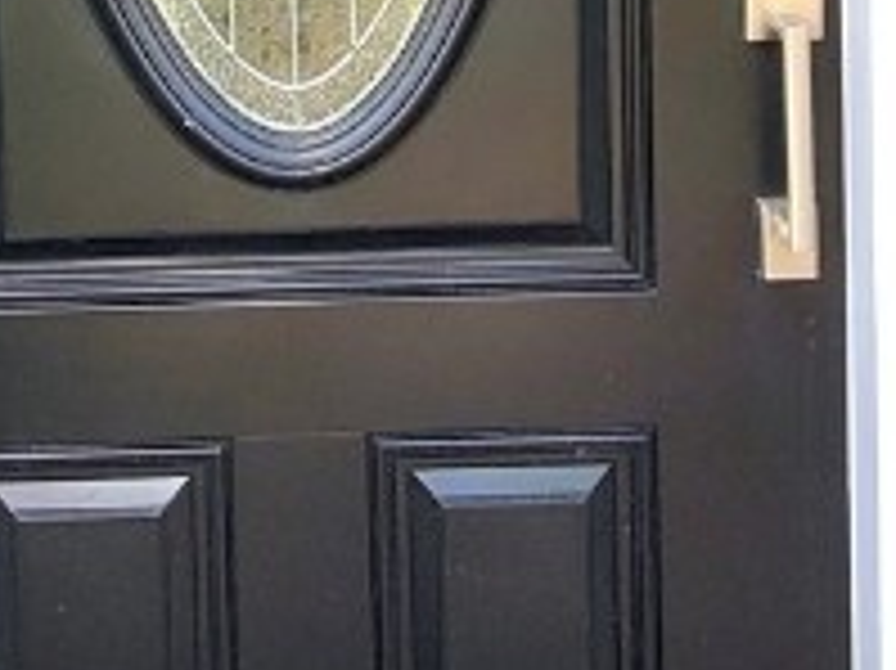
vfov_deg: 19.5
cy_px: -288
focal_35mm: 67
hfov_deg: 28.7
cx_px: 275
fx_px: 1733
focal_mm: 1.8
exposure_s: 1/120
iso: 64
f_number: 2.2
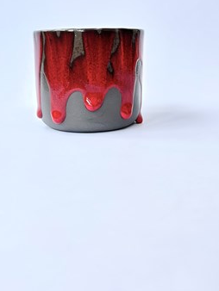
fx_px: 345
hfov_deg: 35.1
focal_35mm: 41
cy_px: 74
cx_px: 87
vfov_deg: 44.3
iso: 50
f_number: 1.5
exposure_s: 1/309
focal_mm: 5.7
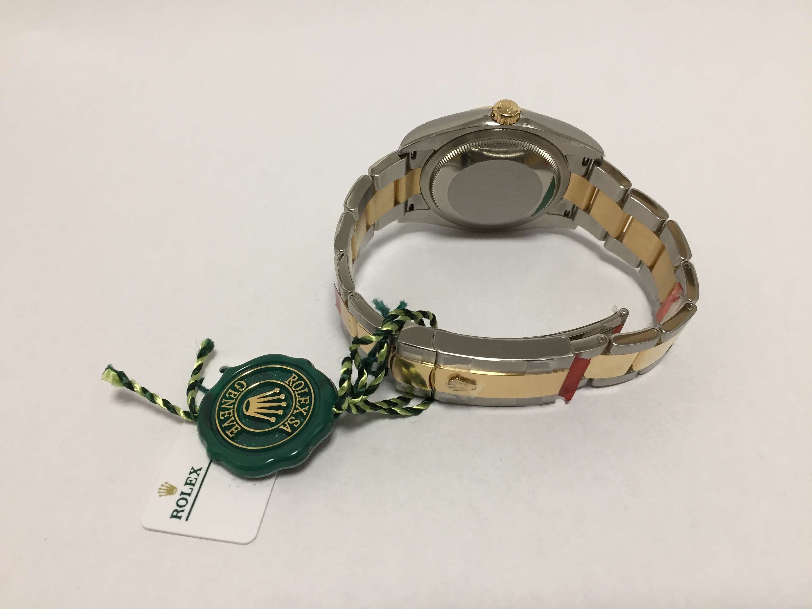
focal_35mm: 29
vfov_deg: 48.2
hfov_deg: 61.7
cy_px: 304
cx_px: 406
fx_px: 680
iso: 50
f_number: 2.2
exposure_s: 1/33
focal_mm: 4.15
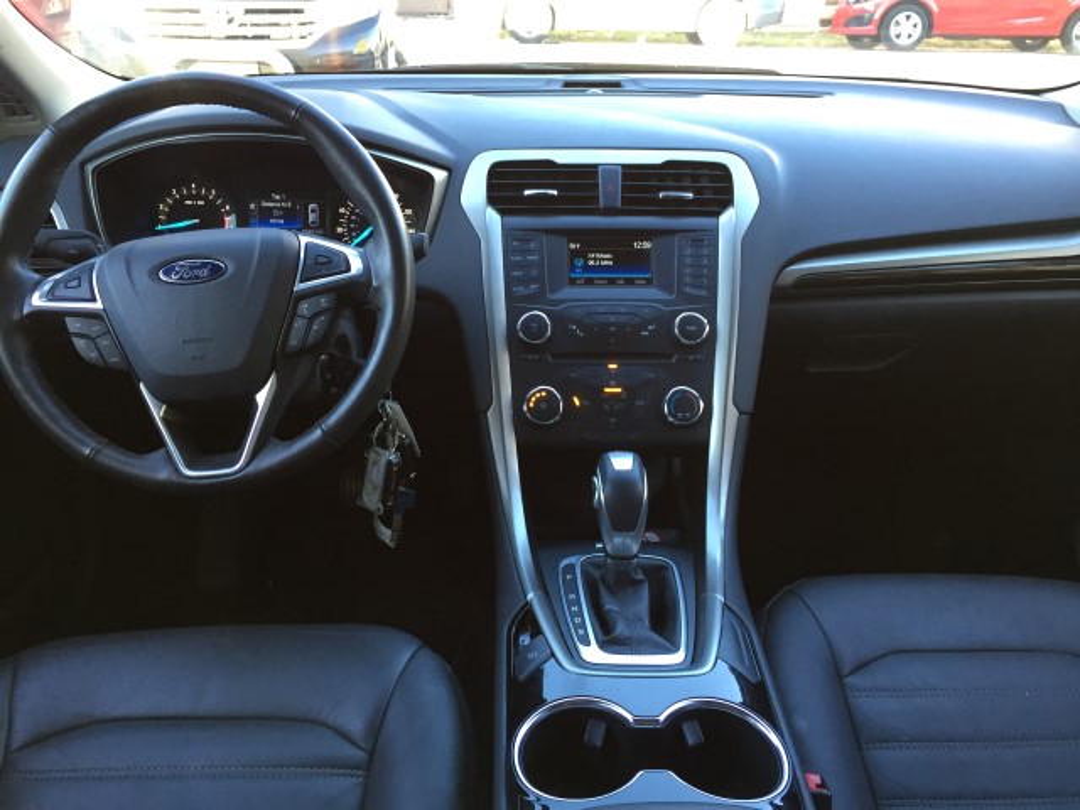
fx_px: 905
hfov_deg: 61.7
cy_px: 405
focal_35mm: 29
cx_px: 540
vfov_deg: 48.2
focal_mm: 4.15
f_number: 2.2
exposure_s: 1/30
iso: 40
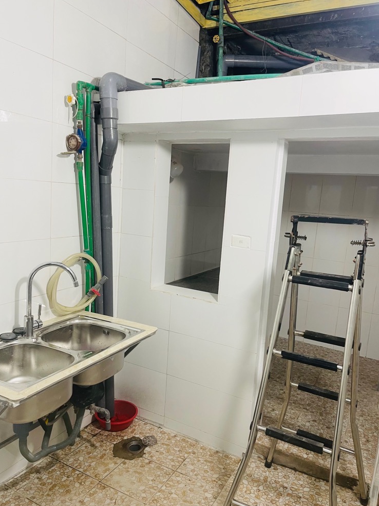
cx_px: 193
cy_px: 256
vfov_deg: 67.3
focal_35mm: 26
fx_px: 380
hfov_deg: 53.0
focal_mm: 5.1
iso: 64
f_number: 1.6
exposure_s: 1/50
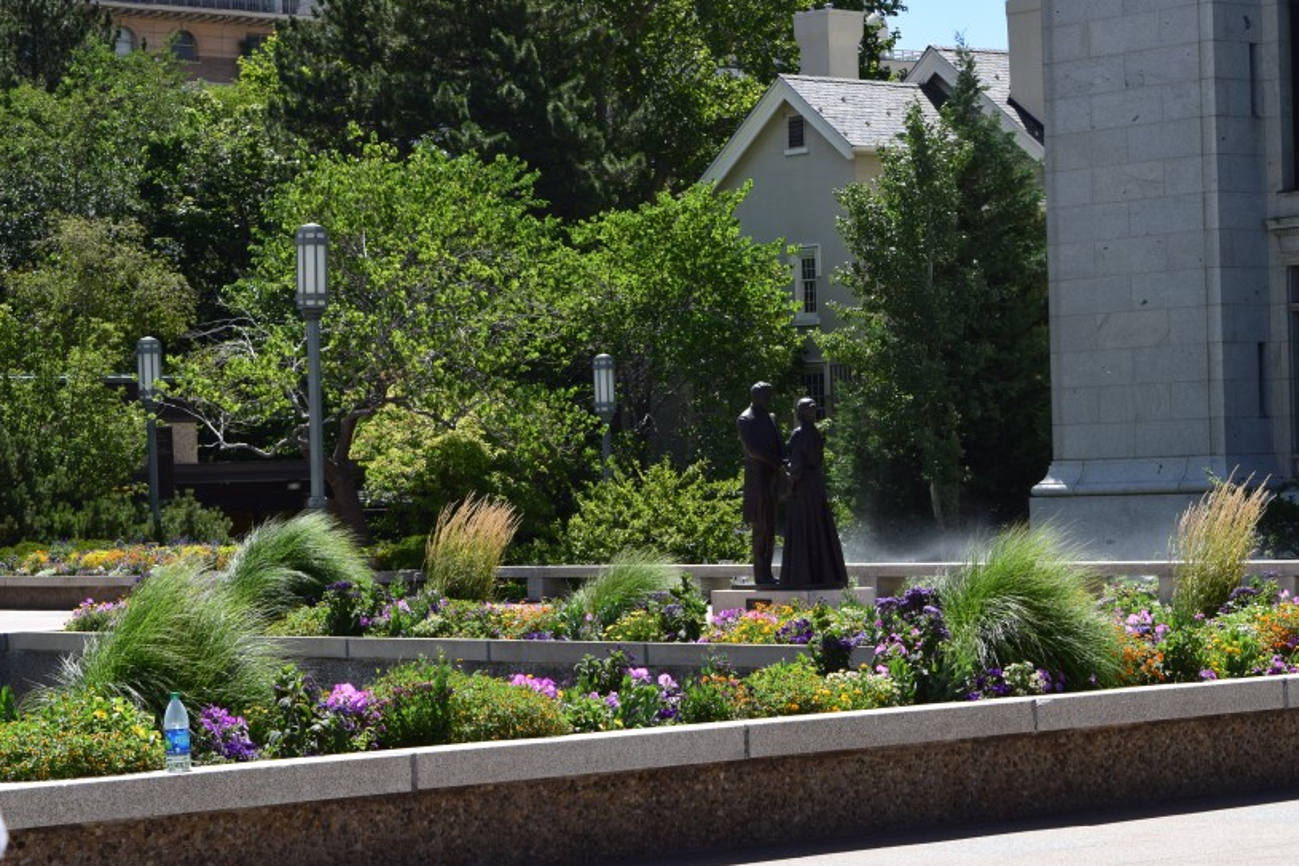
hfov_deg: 19.7
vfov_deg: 13.2
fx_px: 3738
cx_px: 794
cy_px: 463
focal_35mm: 104
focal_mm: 55
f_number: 11
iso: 400
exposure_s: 1/400
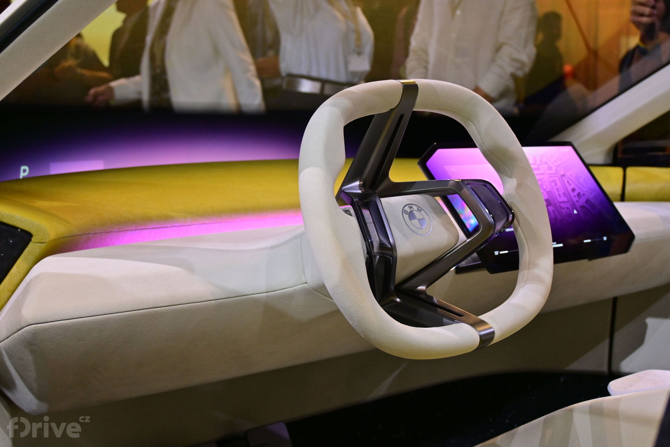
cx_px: 335
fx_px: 921
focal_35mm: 50
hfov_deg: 40.0
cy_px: 224
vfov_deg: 27.3
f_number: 5.6
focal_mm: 33
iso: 500
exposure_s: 1/100
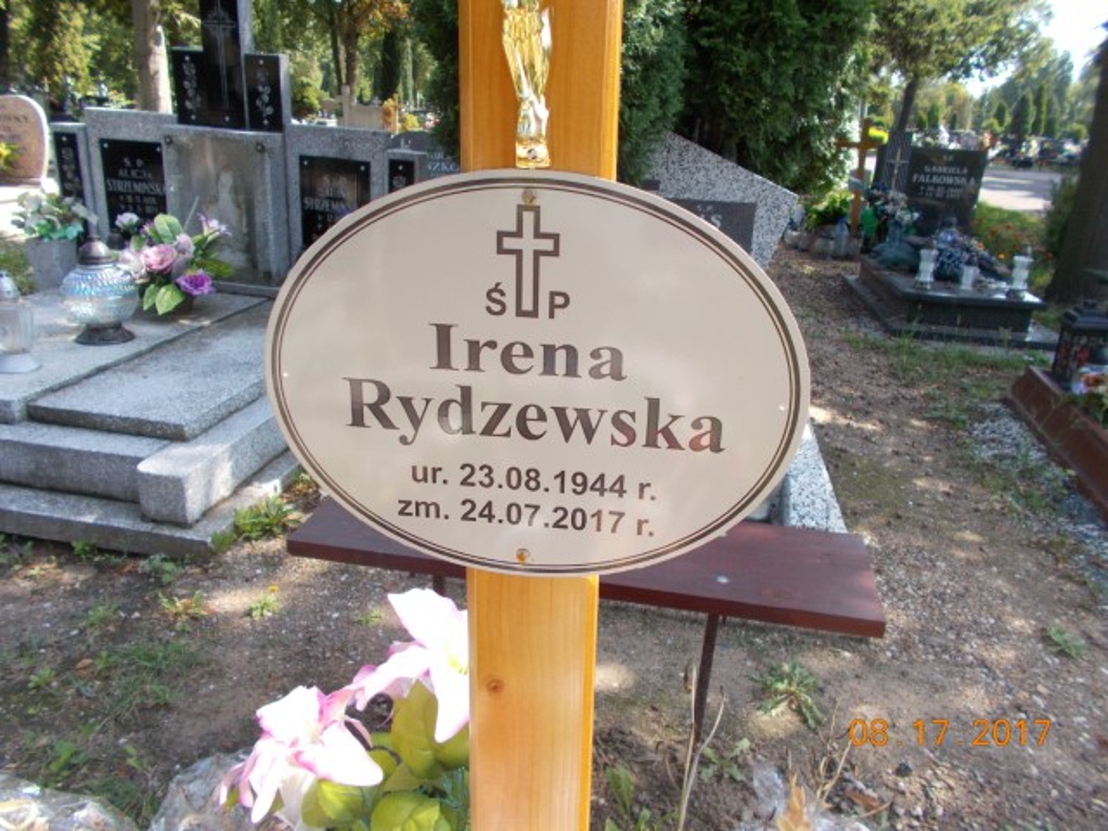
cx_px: 554
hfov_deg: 67.3
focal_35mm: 26
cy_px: 416
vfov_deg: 53.1
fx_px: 832
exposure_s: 1/250
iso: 125
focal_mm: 4.6
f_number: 3.2
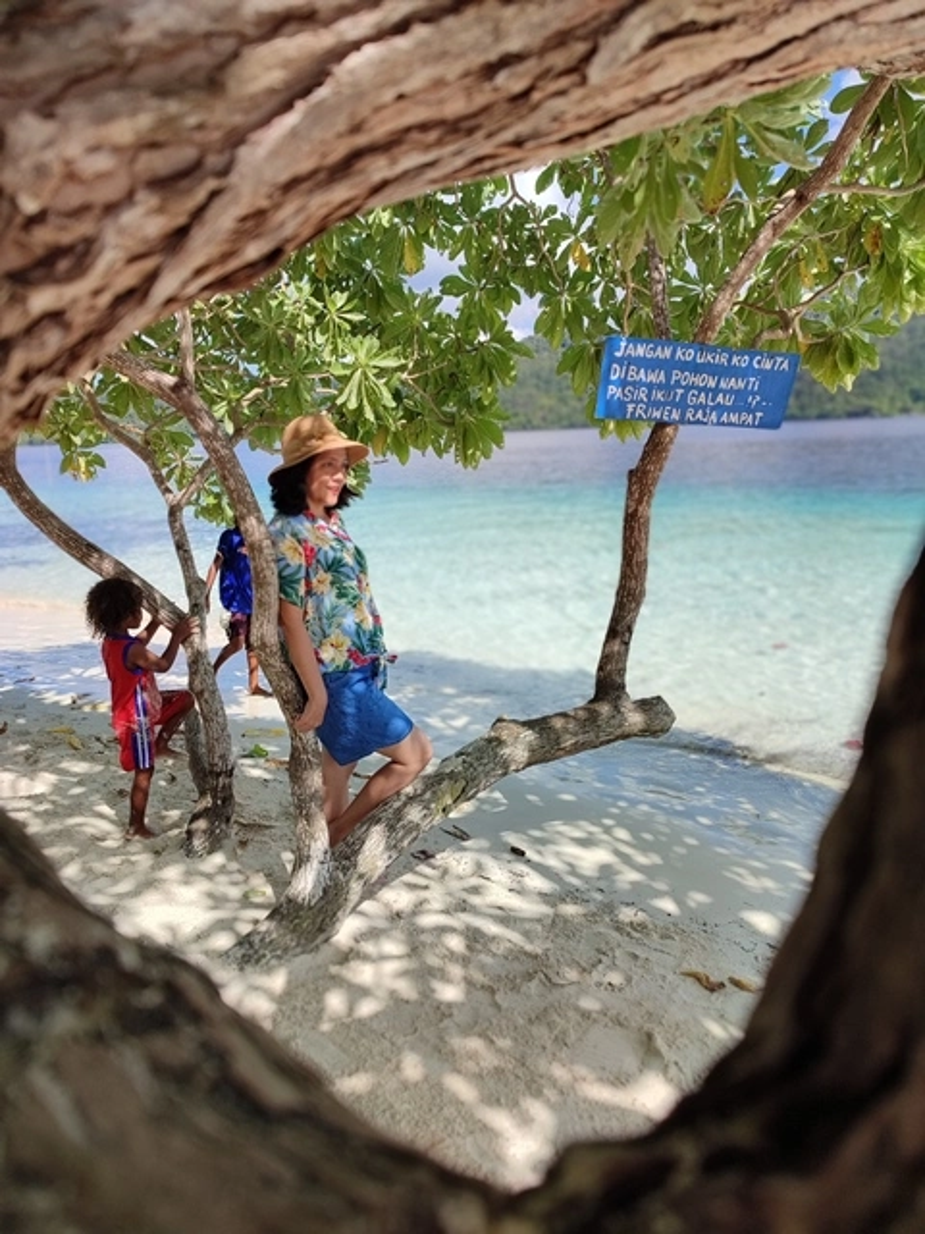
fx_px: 891
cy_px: 617
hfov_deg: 54.9
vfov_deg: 69.4
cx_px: 462
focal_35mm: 25
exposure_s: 1/613
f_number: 1.9
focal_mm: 6.04
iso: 50
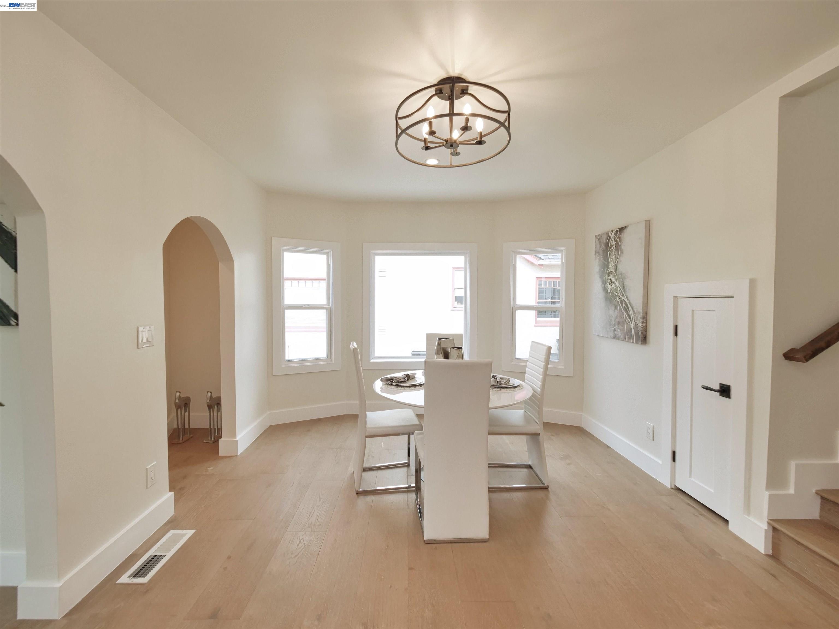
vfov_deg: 85.7
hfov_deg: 102.1
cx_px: 420
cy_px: 314
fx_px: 339
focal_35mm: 14
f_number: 5
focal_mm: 7
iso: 800
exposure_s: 1/160
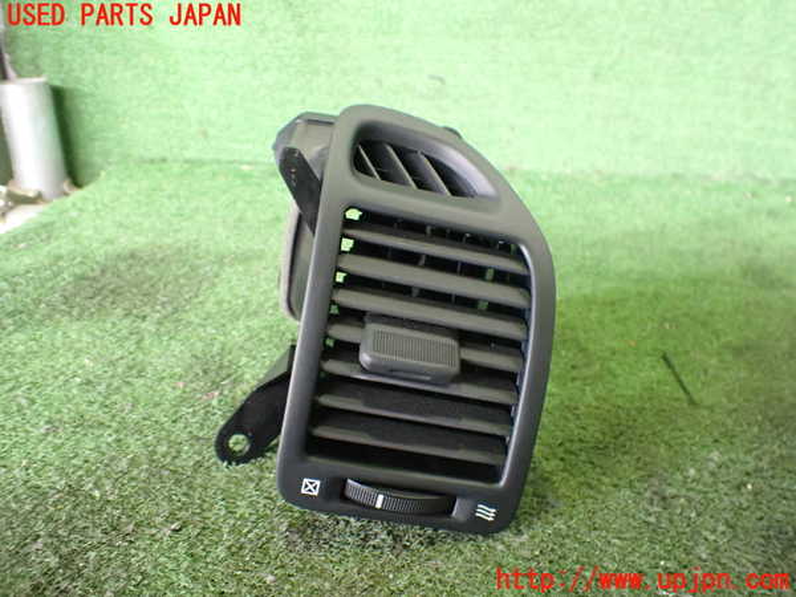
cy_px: 298
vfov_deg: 46.8
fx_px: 690
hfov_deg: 60.0
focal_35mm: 30
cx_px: 398
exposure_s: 1/50
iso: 800
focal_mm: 5.4
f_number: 2.3
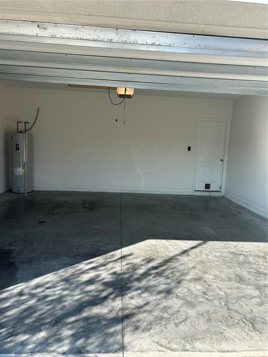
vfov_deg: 67.3
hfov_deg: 53.1
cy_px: 178
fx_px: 268
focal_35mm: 26
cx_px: 134
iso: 50
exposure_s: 1/1171
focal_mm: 5.7
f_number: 1.5
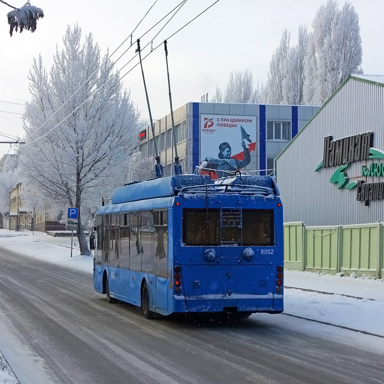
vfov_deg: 22.8
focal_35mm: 76
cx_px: 230
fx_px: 954
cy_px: 192
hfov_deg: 22.7
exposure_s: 1/500
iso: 125
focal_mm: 22.01
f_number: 4.5
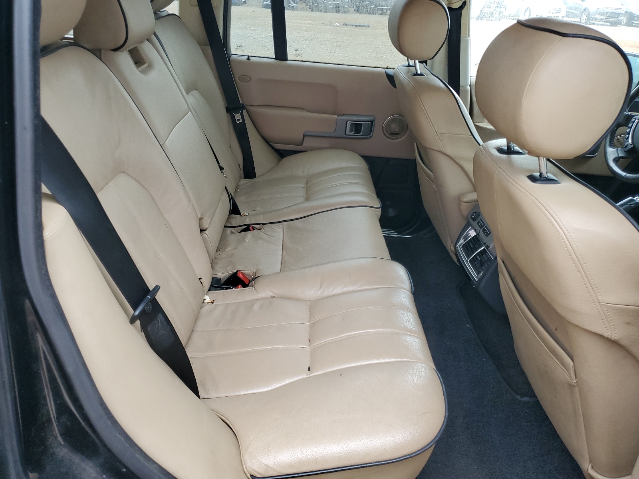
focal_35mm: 26
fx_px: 480
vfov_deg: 53.1
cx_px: 320
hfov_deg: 67.3
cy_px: 240
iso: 78
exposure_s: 1/120
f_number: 1.5
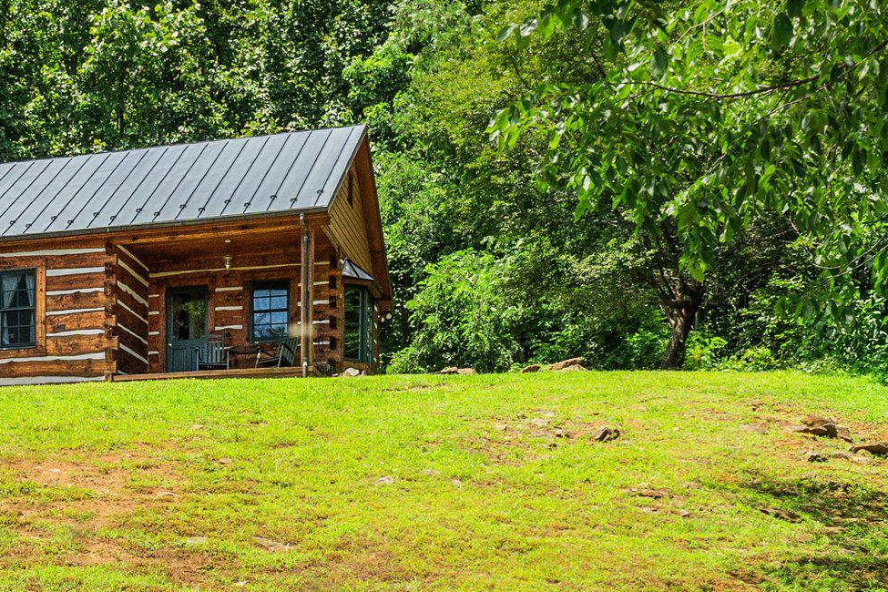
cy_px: 204
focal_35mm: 63
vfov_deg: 21.5
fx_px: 1554
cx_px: 70
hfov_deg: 30.3
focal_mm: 20
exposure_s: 1/500
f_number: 8
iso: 400
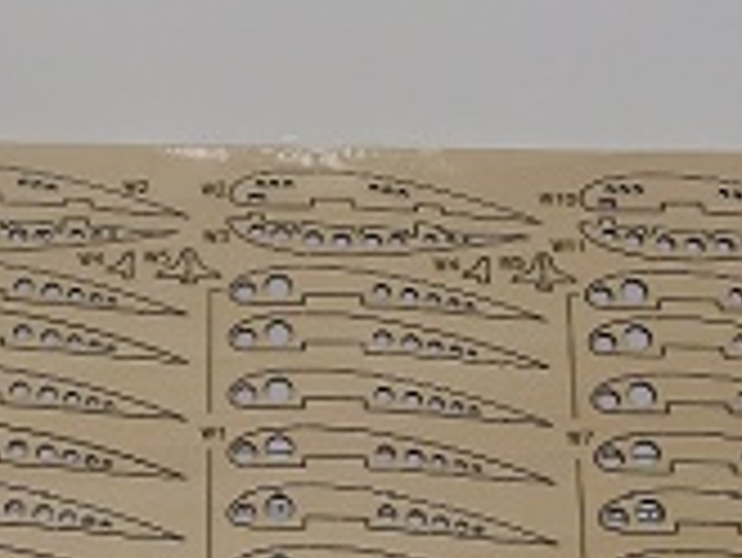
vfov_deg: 18.2
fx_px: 1716
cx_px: 216
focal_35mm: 80
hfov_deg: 24.2
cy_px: 495
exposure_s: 1/100
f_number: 3.4
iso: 80
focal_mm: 4
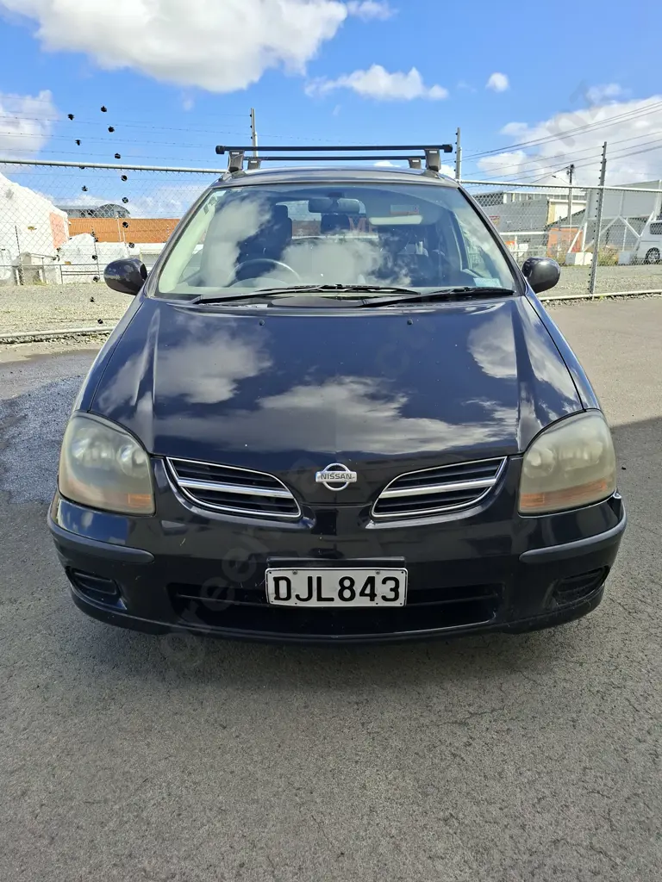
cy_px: 441
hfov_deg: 58.9
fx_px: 586
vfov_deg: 73.9
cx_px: 331
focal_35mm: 23
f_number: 1.8
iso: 50
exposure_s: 1/1344
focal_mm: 5.54
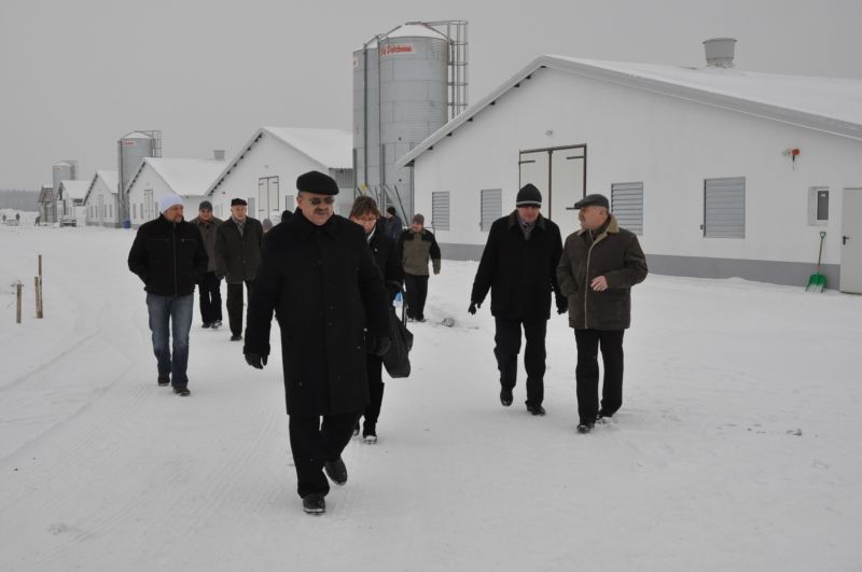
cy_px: 286
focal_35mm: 39
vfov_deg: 34.1
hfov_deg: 49.6
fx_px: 933
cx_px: 431
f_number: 10
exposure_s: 1/400
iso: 1000
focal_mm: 26
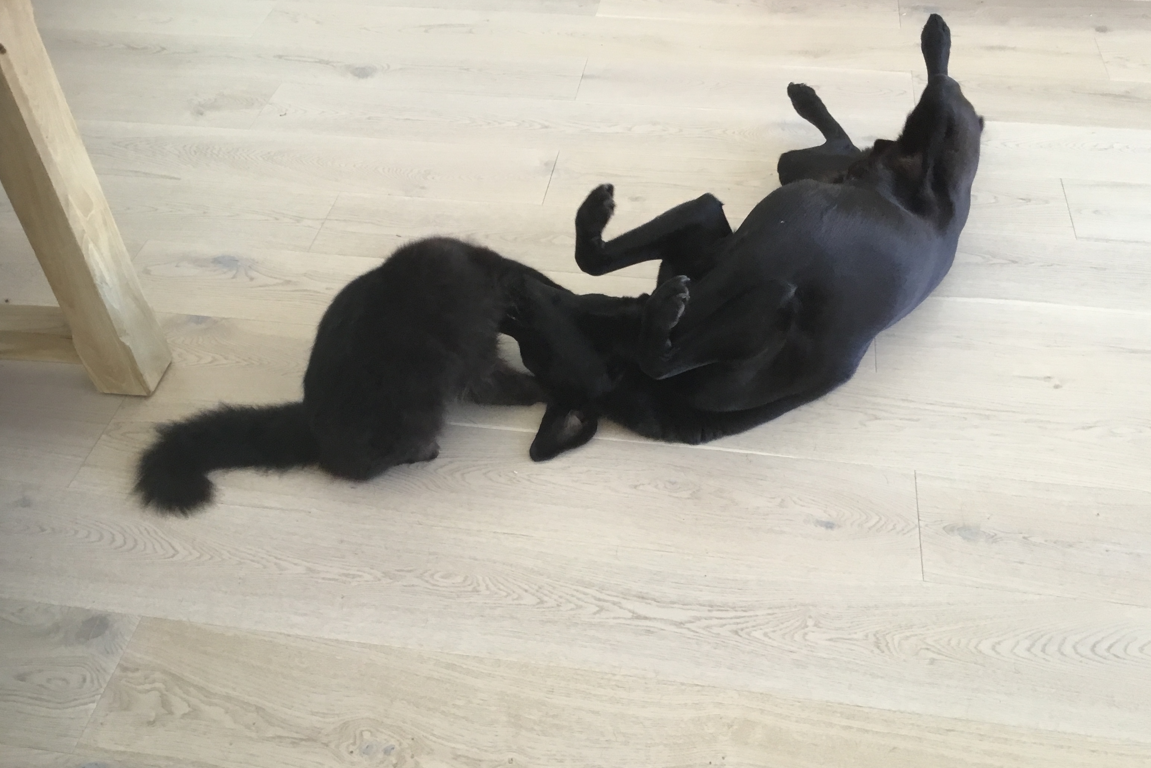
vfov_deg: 38.9
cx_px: 583
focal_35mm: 34
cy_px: 359
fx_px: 1087
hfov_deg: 55.8
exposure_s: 1/33
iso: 100
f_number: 2.4
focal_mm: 3.3
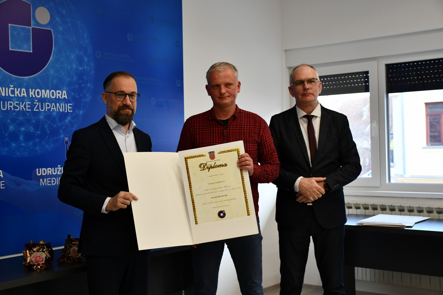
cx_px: 222
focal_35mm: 51
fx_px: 628
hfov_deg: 38.9
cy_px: 148
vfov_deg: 26.5
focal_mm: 34
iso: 800
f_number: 4.2
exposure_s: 1/200
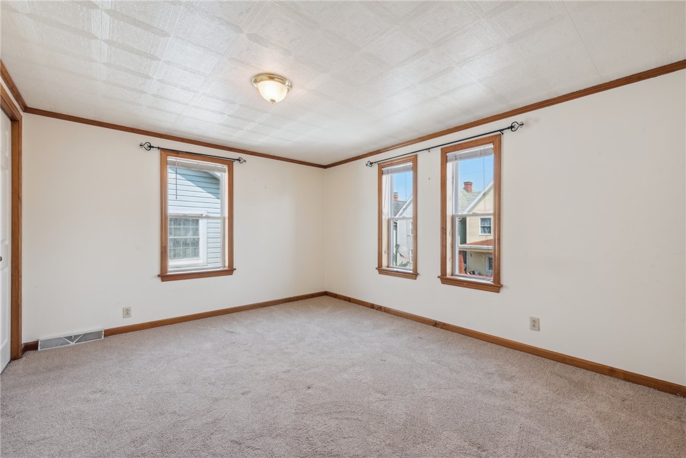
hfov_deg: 104.2
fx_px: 267
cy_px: 229
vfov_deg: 81.2
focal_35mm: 14
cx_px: 343
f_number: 11
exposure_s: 1/2.5
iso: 50
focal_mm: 14
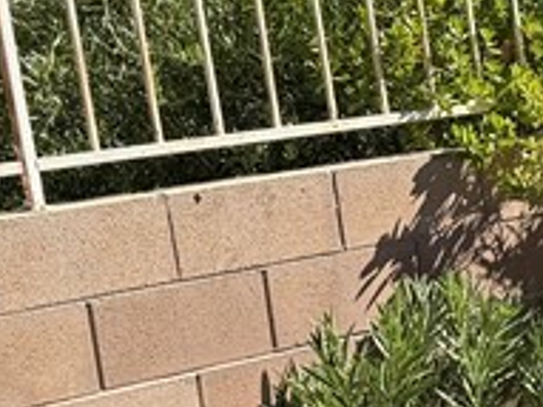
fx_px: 2022
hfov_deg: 12.4
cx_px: 1259
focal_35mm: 129
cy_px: 299
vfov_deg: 11.5
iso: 80
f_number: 1.78
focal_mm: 6.76
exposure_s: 1/2110
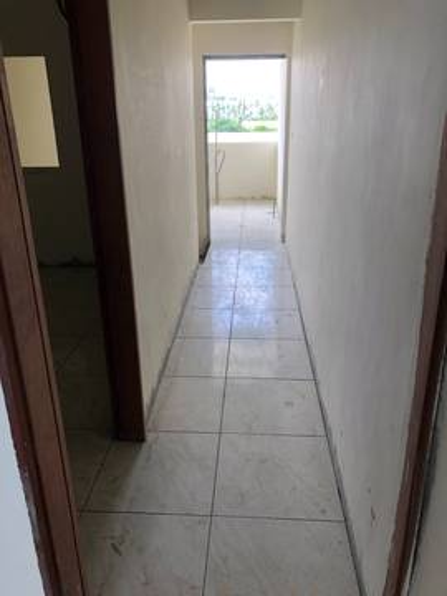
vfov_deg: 63.4
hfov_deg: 49.7
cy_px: 298
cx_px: 224
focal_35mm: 28
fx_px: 482
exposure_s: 1/120
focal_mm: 3.99
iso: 32
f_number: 1.8
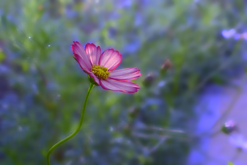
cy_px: 82
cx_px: 124
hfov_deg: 39.6
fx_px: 343
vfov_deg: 27.0
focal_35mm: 50
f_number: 2.8
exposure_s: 1/400
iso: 100
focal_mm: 9.8
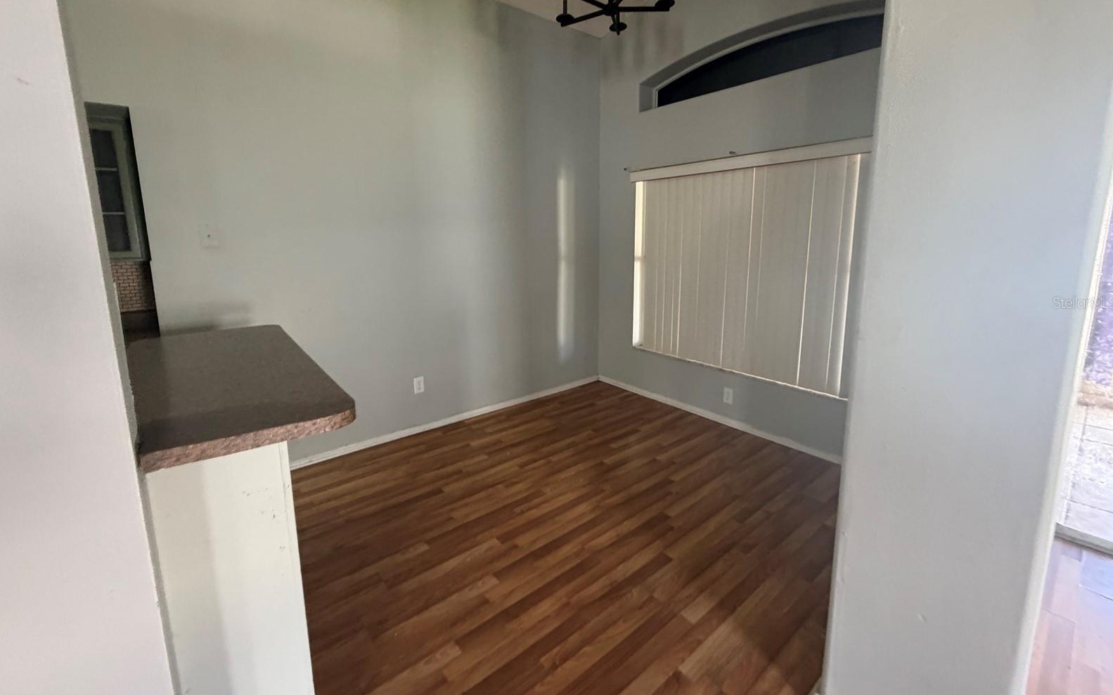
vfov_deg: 74.4
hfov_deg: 101.5
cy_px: 302
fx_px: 455
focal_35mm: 15
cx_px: 557
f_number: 2.2
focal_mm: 2.22
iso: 320
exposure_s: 1/60
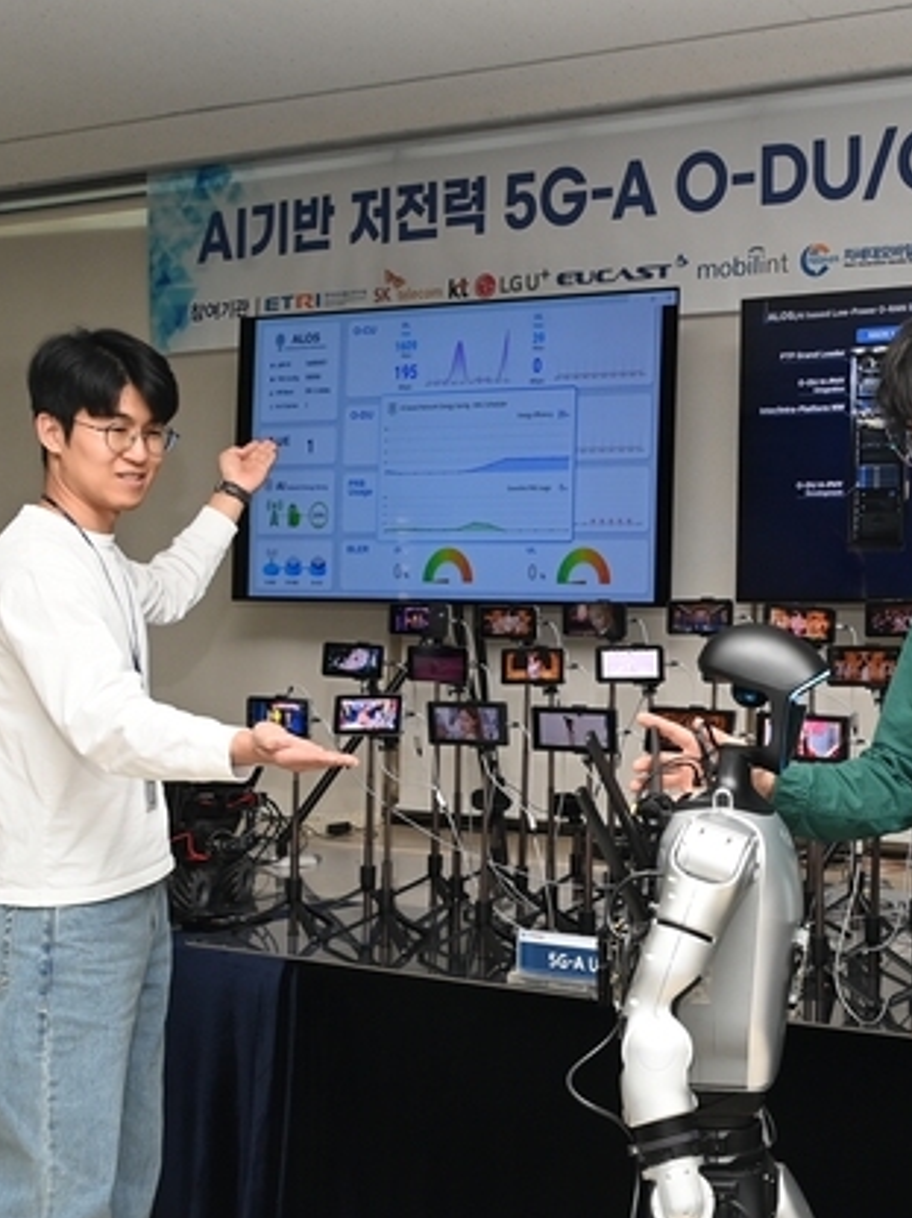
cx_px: 786
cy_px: 612
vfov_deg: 39.7
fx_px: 1687
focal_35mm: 48
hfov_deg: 29.3
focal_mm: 22
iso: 800
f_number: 7.1
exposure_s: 1/60
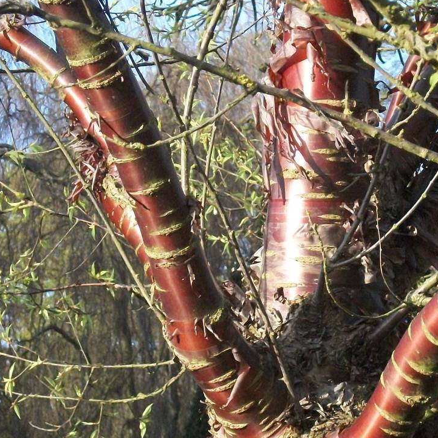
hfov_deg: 11.6
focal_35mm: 151
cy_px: 238
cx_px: 275
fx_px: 2162
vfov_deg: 11.6
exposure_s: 1/500
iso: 363
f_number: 4.6
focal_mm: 13.7
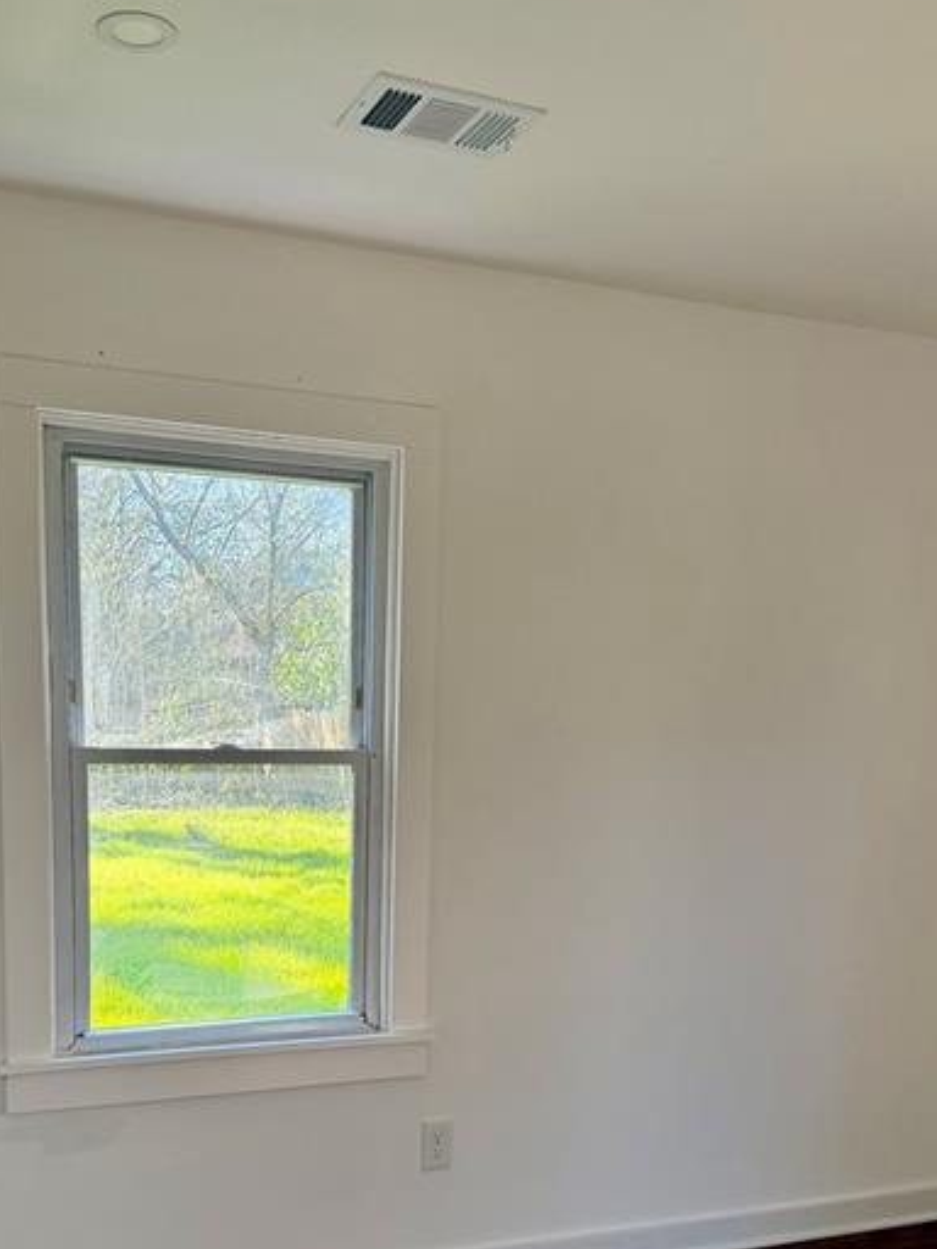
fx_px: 1299
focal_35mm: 36
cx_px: 376
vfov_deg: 49.8
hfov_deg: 39.5
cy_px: 898
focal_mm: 6.76
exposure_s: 1/201
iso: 125
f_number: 1.78
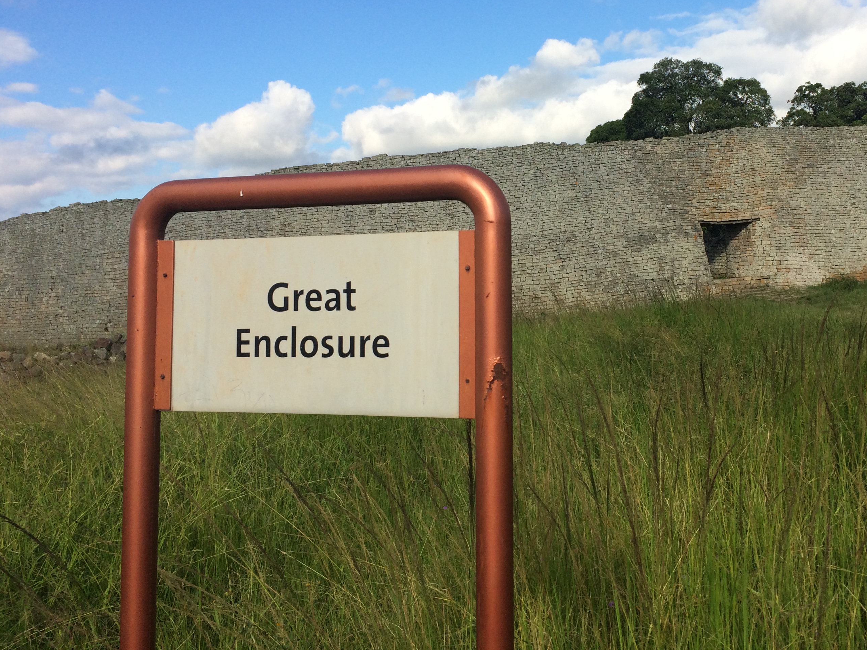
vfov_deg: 38.4
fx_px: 927
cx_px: 546
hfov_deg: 49.6
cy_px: 238
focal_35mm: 37
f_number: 2.2
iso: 32
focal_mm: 4.15
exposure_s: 1/1953
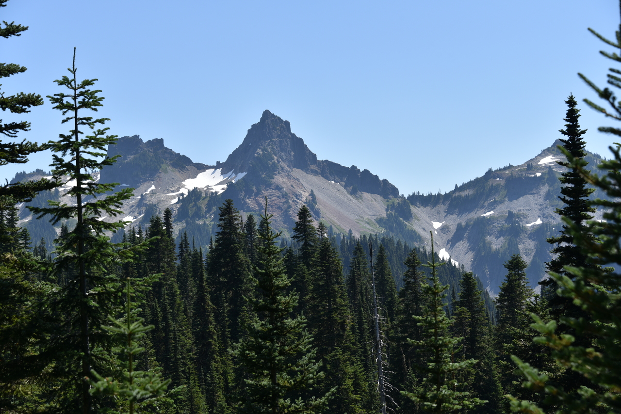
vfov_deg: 15.2
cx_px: 310
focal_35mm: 90
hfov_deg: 22.6
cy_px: 207
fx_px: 1553
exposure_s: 1/320
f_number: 9
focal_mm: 90
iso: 100
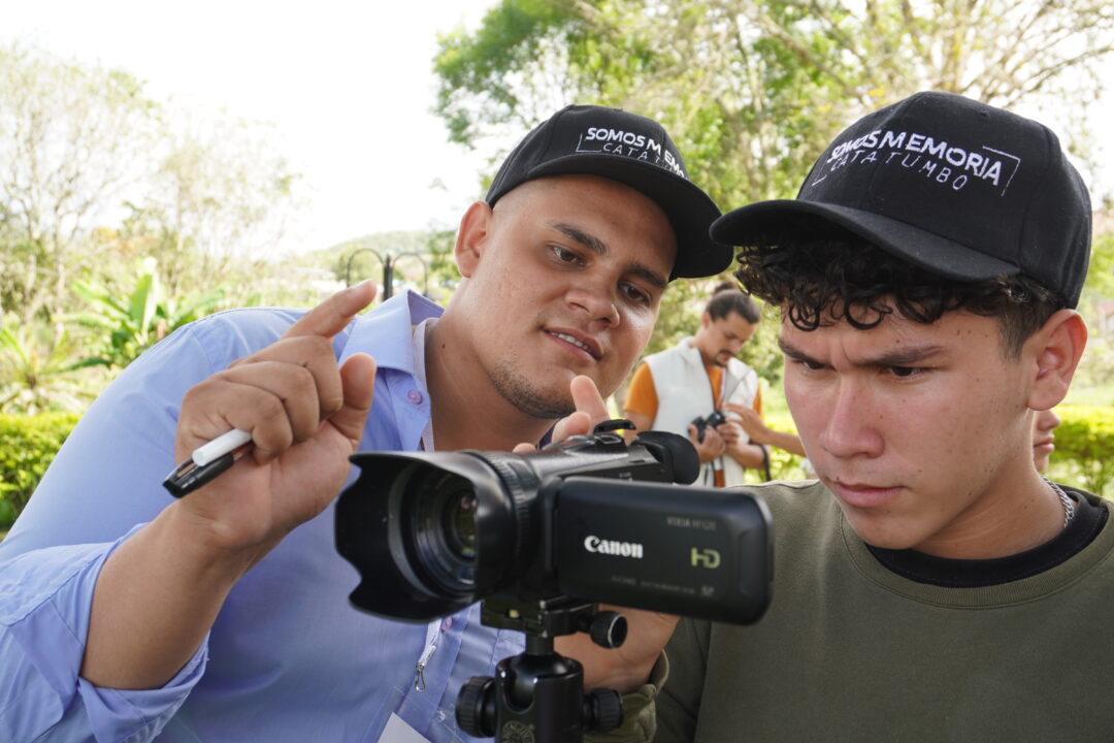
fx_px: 1067
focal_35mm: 34
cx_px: 557
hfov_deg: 55.1
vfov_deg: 38.4
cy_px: 372
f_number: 5.6
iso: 160
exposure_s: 1/125
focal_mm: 23
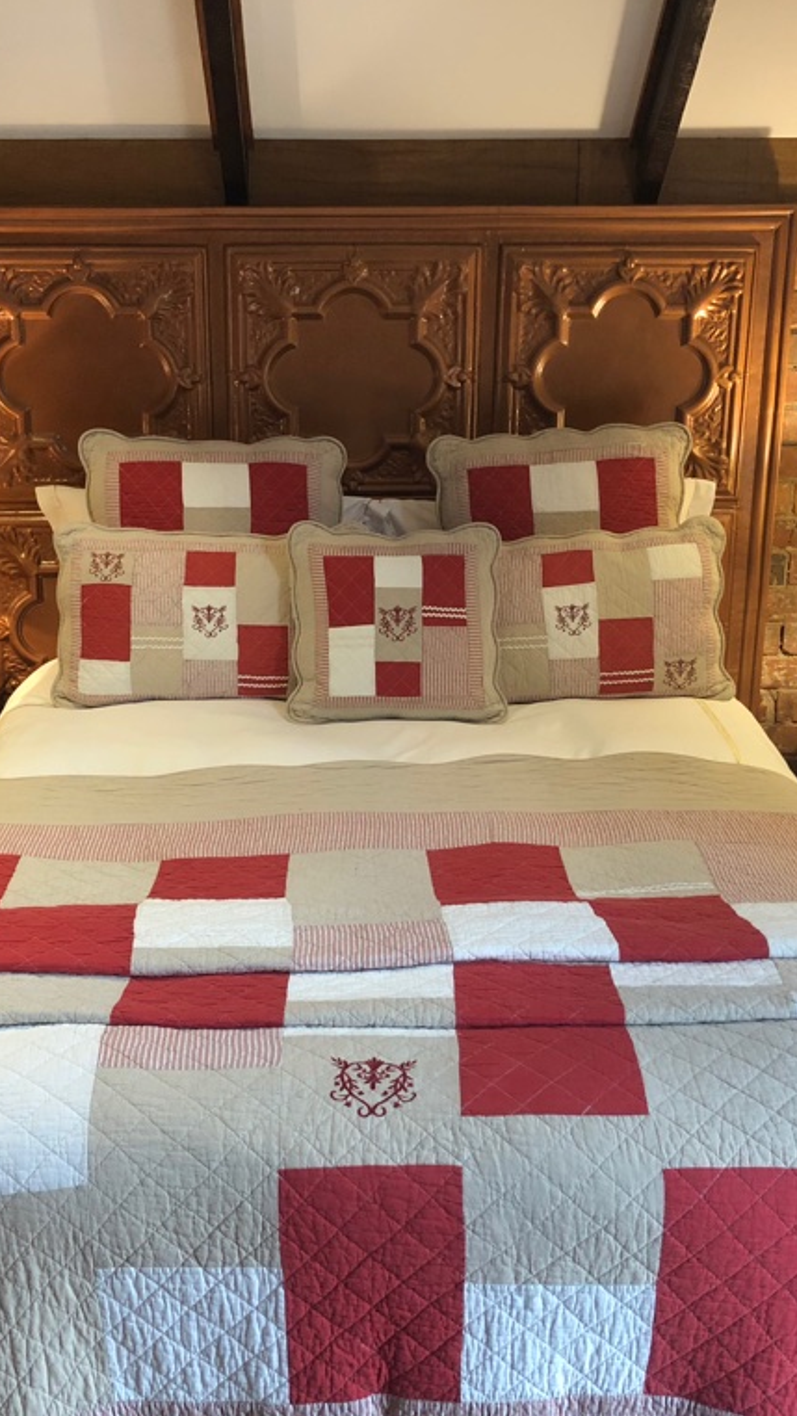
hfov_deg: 29.0
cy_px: 704
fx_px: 1539
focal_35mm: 41
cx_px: 336
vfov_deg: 49.4
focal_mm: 3.99
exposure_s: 1/17
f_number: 1.8
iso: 50
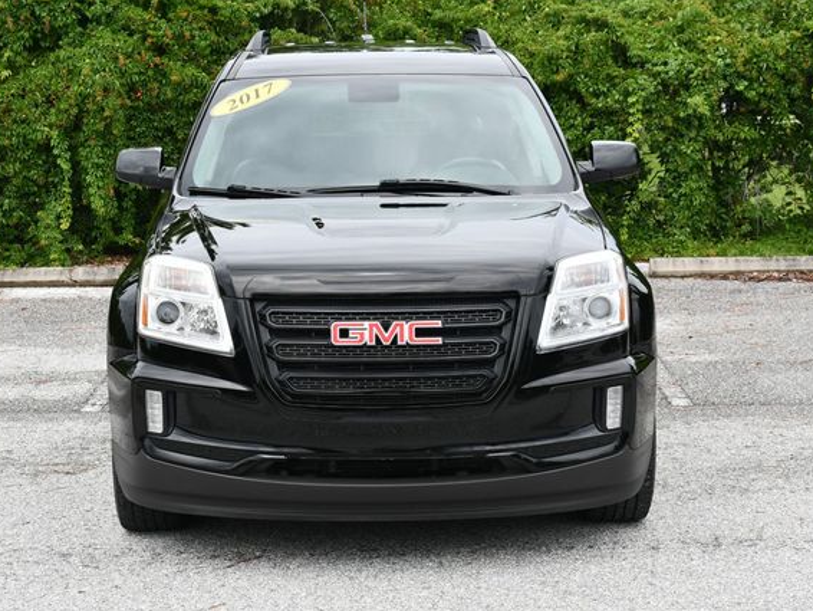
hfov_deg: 22.5
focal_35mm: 87
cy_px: 306
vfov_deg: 17.0
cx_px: 372
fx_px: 2044
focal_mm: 40
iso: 180
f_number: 8
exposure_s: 1/250
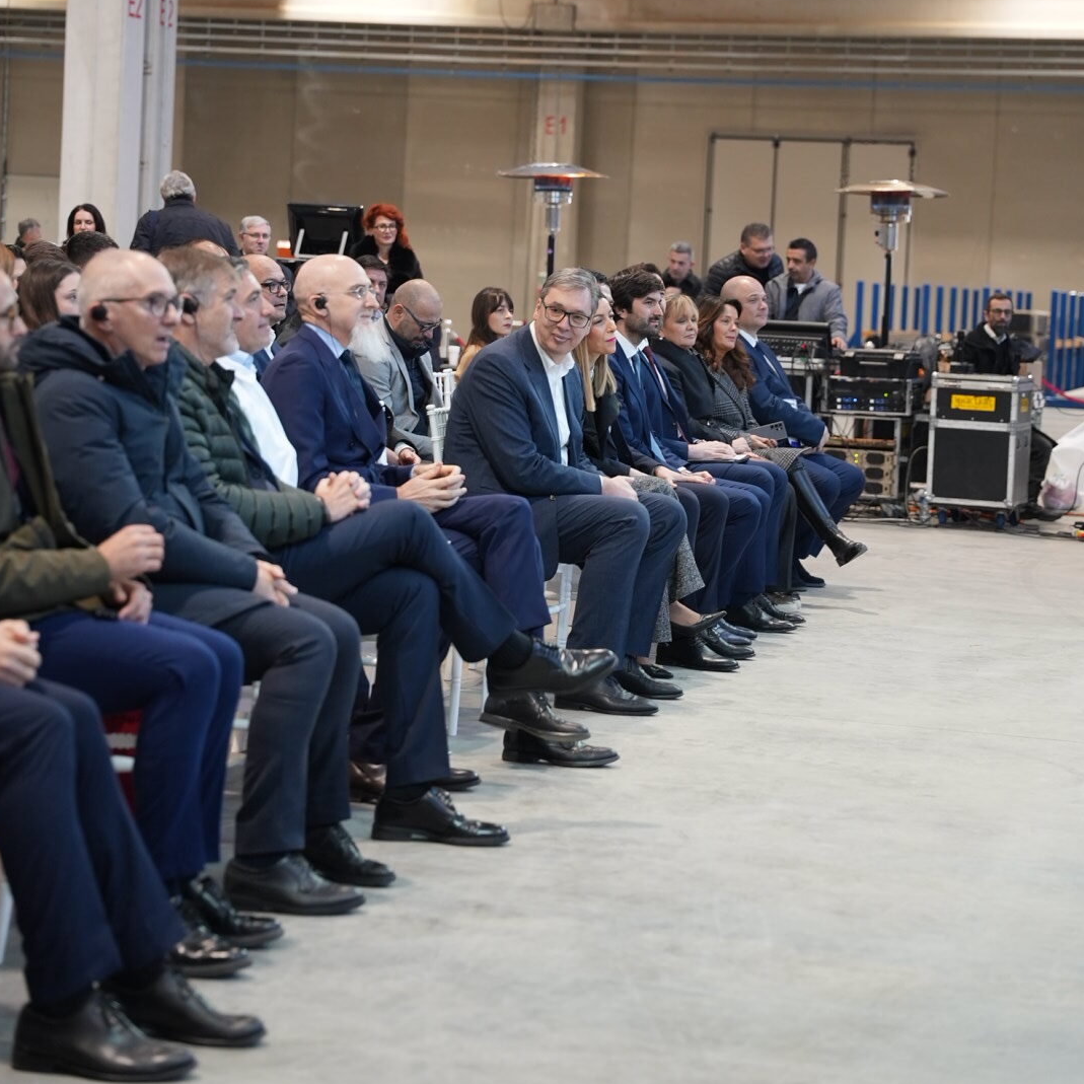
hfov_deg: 19.3
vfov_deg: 19.2
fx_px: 3189
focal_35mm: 90
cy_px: 326
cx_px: 537
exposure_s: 1/160
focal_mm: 70
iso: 1600
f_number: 2.8
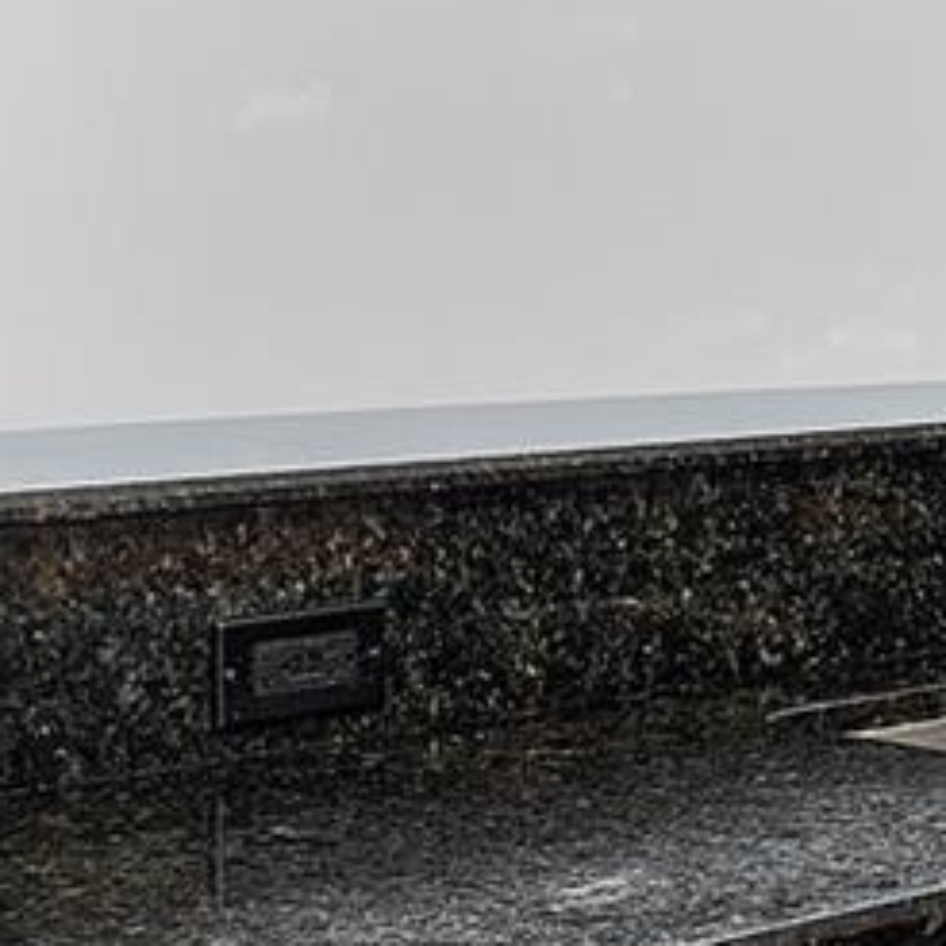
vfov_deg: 18.3
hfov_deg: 16.0
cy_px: 212
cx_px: 1654
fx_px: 2906
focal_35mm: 94
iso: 640
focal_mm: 17
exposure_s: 1/25
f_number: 8
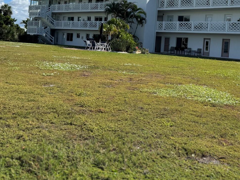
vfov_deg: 35.3
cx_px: 150
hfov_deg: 46.4
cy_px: 50
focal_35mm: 40
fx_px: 277
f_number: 1.78
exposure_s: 1/5348
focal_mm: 6.76
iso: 80
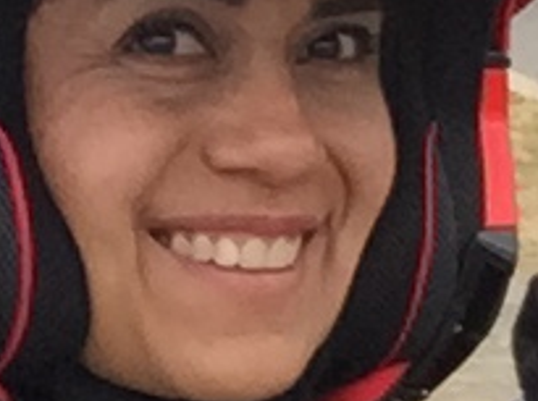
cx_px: 695
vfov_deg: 7.5
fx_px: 3010
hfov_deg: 10.0
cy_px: -191
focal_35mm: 194
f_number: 2.2
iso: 32
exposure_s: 1/769
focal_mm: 2.65
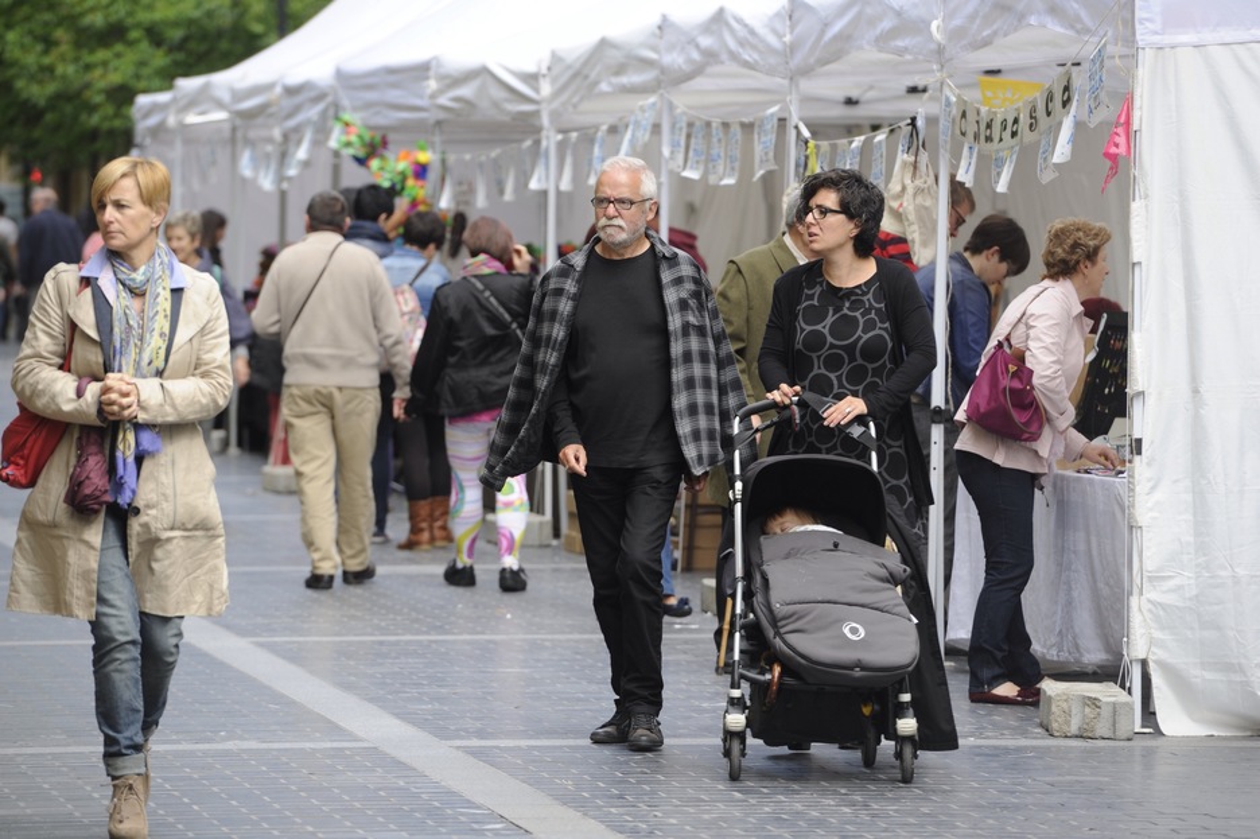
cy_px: 420
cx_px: 630
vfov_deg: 6.9
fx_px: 6996
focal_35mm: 200
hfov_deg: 10.3
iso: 400
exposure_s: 1/320
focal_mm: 200
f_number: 5
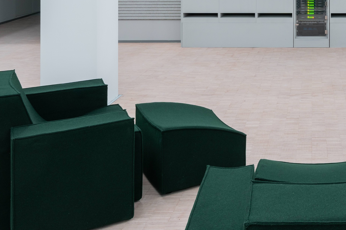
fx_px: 471
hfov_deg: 37.5
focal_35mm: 49
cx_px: 315
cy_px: -28
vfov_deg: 25.4
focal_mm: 19
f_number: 10
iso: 320
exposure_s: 6
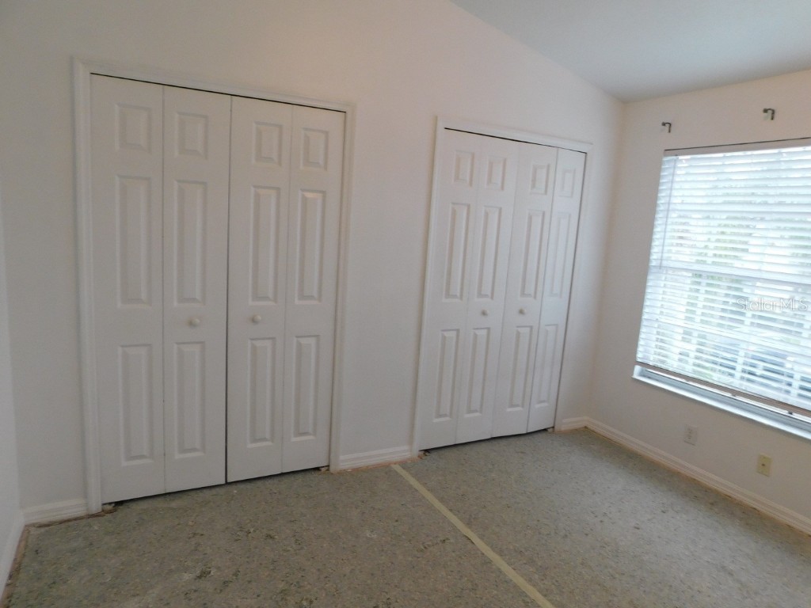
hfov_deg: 73.9
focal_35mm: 23
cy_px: 304
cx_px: 406
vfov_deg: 58.9
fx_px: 539
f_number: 3
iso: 140
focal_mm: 4
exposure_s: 1/30
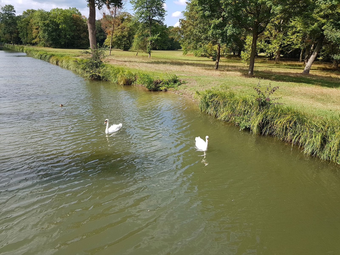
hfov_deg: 67.3
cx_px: 170
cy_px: 128
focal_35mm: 26
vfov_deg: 53.1
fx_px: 255
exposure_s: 1/1224
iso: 50
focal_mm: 4.2
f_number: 1.7
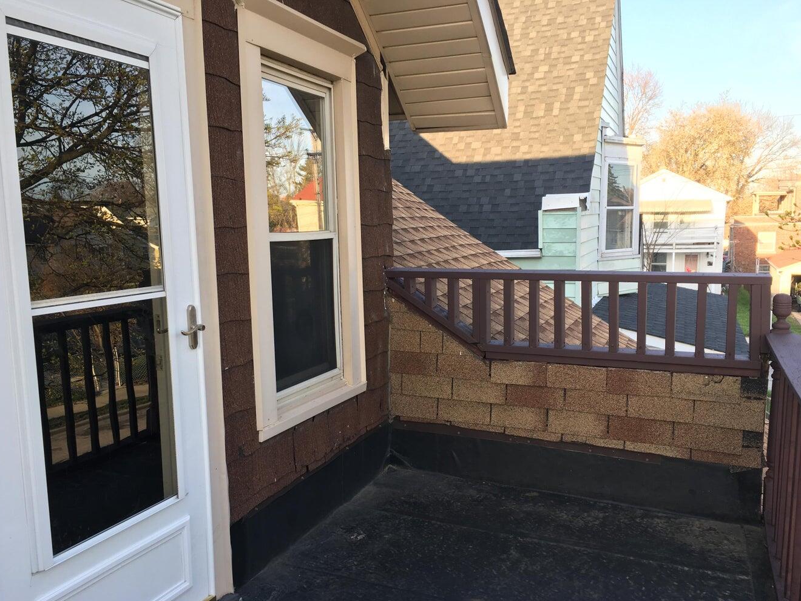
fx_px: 694
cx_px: 400
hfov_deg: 60.0
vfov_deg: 46.8
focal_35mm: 30
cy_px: 310
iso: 25
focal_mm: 4.15
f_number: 2.2
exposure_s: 1/124
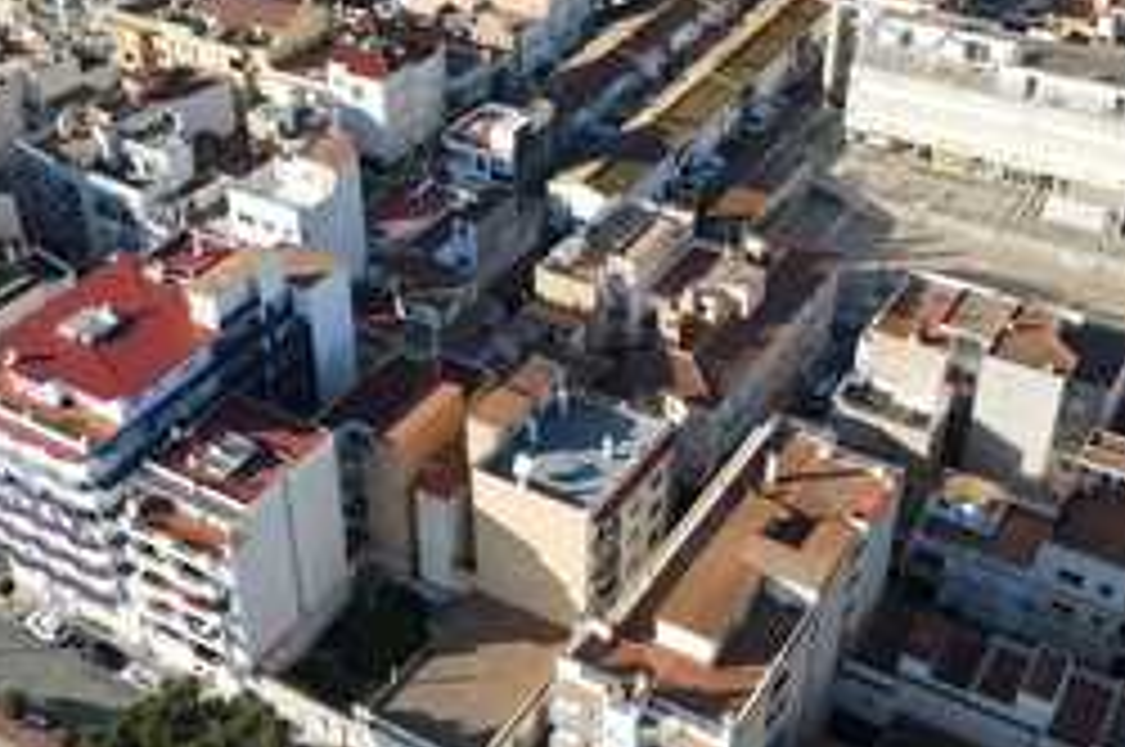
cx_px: 504
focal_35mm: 46
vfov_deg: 29.2
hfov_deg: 42.7
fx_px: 1436
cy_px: 380
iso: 100
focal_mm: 4.5
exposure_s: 1/400
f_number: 2.8
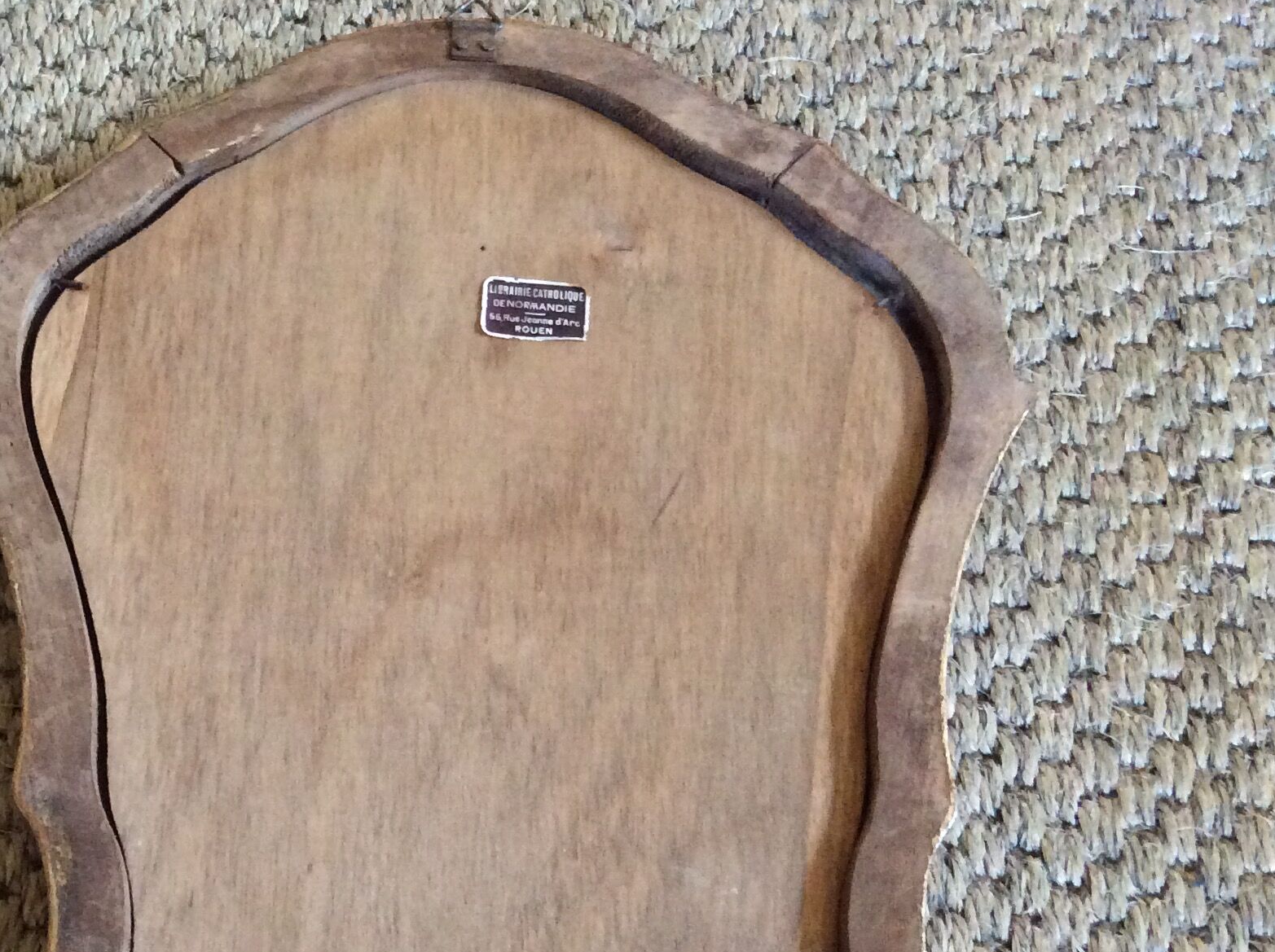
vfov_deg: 27.2
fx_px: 1949
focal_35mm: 53
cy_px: 671
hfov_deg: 35.6
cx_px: 364
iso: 250
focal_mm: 3.3
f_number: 2.4
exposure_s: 1/20
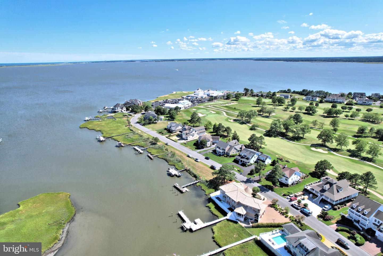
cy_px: 128
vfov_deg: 57.2
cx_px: 192
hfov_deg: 78.6
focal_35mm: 22
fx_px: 234
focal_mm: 8.38
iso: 110
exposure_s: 1/2000
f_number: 2.8
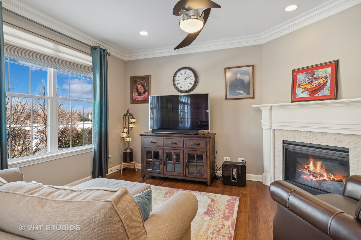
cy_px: 120
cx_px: 180
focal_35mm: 18
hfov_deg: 90.0
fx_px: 180
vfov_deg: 67.4
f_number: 8
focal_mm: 12
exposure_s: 1/20
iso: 320
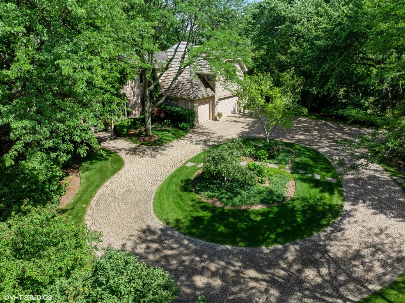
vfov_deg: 56.8
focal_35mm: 24
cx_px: 202
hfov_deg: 71.6
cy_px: 152
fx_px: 281
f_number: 8
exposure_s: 1/500
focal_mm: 12.29
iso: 200
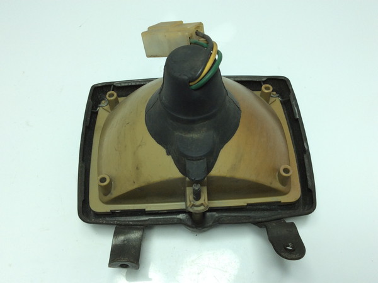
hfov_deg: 56.9
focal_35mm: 32
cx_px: 189
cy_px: 142
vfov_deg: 44.0
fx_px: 349
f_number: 2.4
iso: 32
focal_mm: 3.3
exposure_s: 1/323
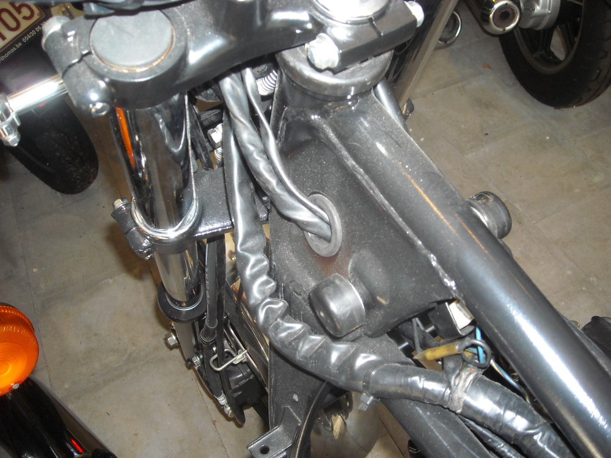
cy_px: 229
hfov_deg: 52.6
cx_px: 306
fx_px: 618
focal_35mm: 35
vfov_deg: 40.7
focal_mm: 5.7
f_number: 2.8
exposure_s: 1/60
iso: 200
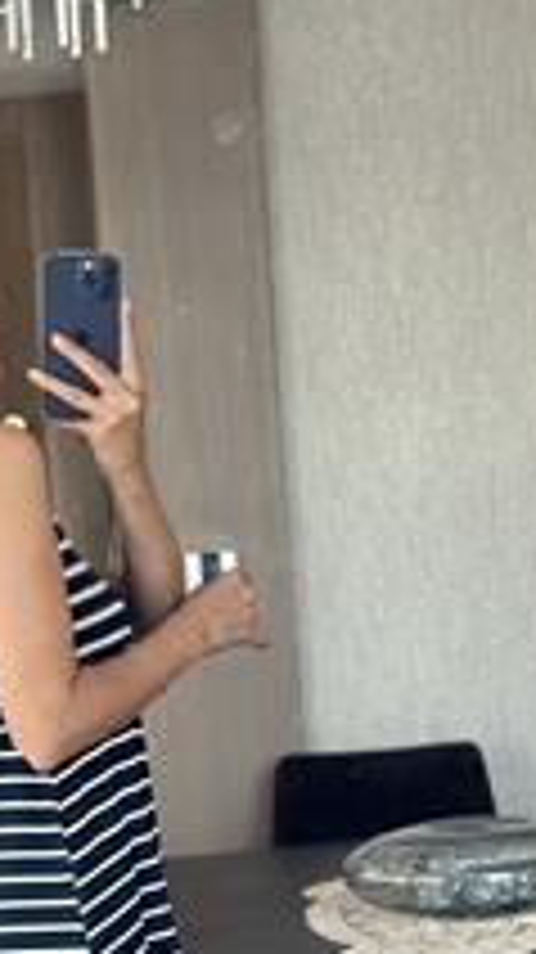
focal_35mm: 125
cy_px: 1026
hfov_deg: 9.7
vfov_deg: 16.7
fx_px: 3163
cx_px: 86
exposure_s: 1/72
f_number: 1.78
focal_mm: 6.86
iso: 125
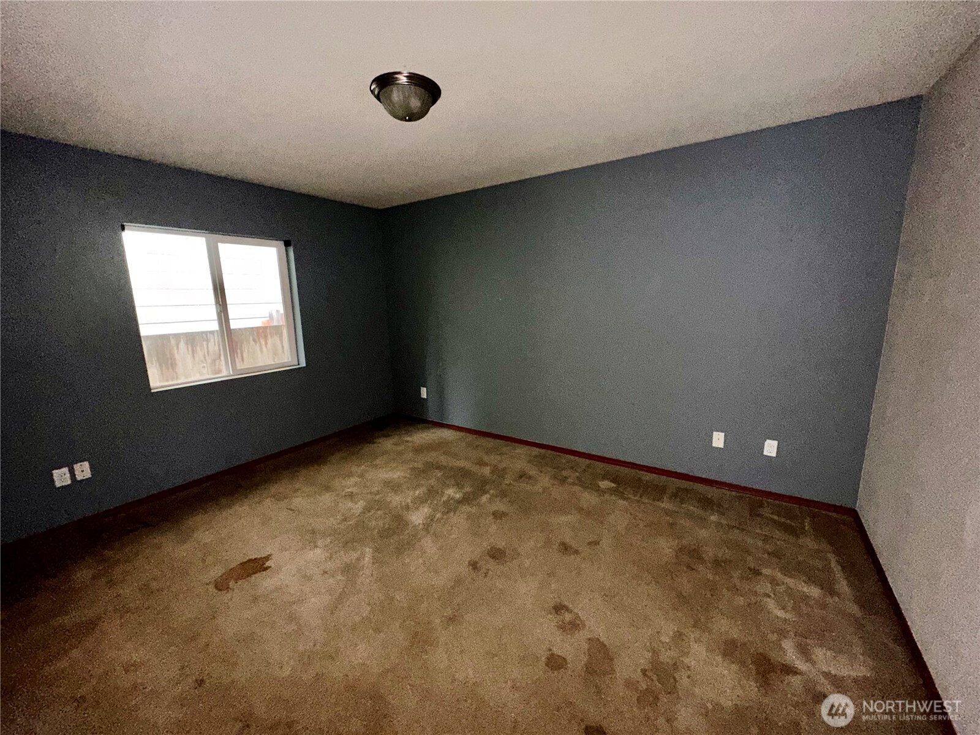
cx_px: 490
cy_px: 368
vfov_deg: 85.7
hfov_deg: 102.1
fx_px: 396
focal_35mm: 14
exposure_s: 1/30
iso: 320
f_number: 2.2
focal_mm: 2.22
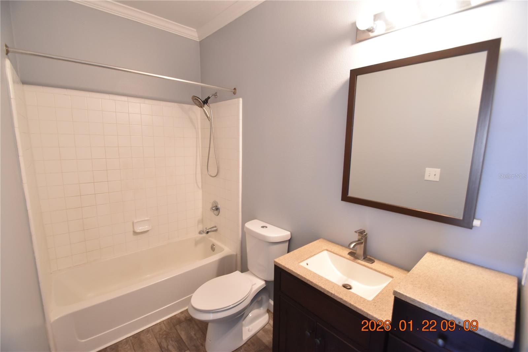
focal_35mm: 15
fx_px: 220
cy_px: 176
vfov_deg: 77.3
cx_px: 264
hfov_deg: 100.4
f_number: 3.5
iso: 800
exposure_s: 1/10
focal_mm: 10
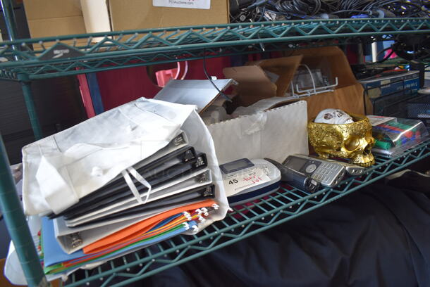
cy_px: 144
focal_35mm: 27
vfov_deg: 48.0
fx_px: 323
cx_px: 215
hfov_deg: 67.3
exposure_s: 1/30
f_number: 4
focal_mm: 18
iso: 450
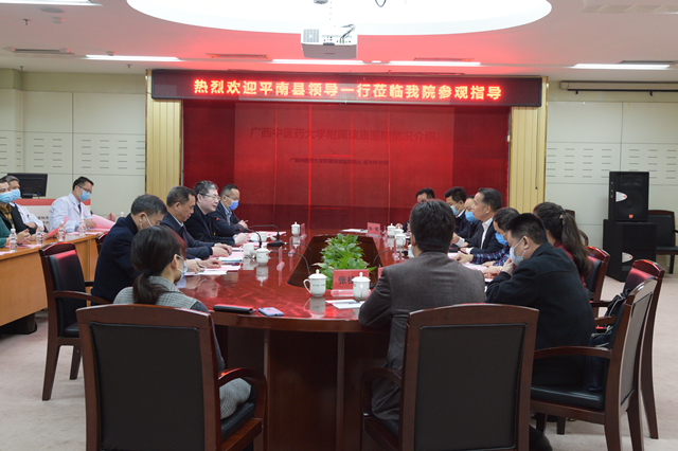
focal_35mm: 34
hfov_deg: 55.8
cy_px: 226
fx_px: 640
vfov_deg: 38.8
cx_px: 339
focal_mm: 34
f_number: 5.6
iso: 1600
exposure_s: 1/50
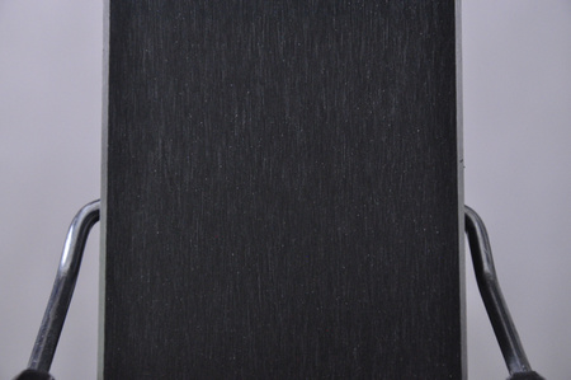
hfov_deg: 13.1
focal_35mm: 158
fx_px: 2495
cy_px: 190
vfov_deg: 8.7
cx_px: 286
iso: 3200
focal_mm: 105
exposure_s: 1/125
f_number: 9.5
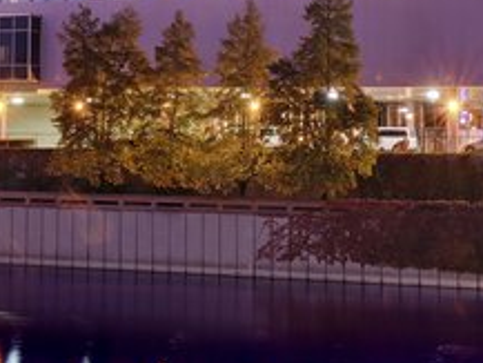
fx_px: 1114
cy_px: 61
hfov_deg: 24.4
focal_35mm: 80
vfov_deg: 18.3
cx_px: 205
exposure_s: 2.5
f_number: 11
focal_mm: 15
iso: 100
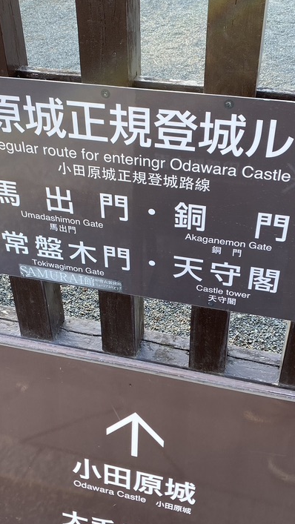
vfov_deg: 49.4
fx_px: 570
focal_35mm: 41
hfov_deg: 29.0
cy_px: 256
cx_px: 141
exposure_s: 1/122
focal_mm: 4.25
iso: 32
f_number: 1.8
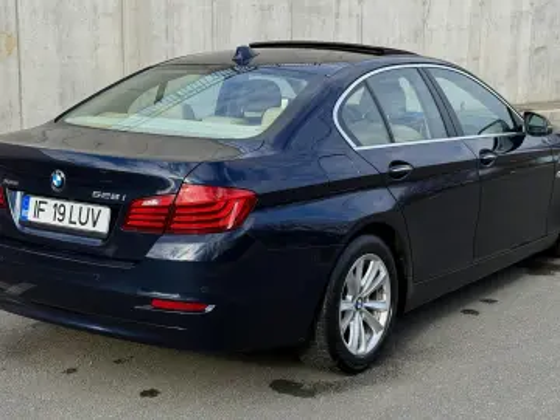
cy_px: 210
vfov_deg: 30.3
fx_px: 777
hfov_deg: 39.7
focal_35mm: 48
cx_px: 280
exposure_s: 1/1429
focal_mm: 6.76
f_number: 1.78
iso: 80
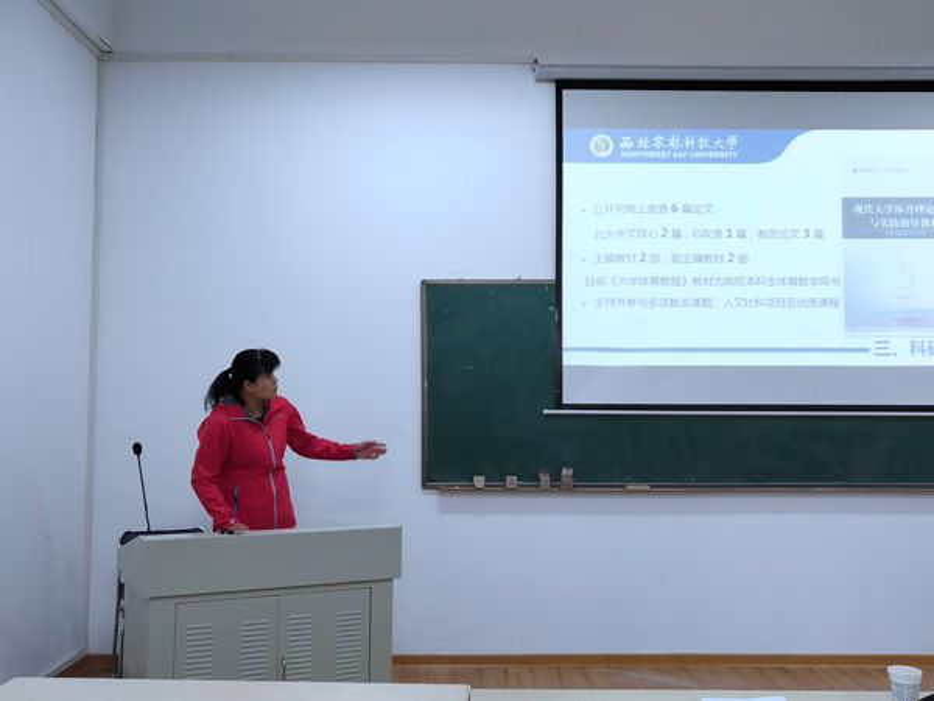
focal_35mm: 39
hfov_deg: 47.9
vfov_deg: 36.8
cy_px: 350
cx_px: 467
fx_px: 1052
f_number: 1.8
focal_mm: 3.95
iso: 233
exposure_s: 1/100
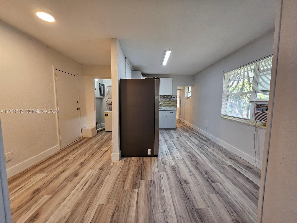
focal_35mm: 13
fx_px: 112
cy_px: 112
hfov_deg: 106.2
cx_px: 148
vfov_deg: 89.9
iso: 200
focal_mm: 2.2
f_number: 2.2
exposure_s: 1/60
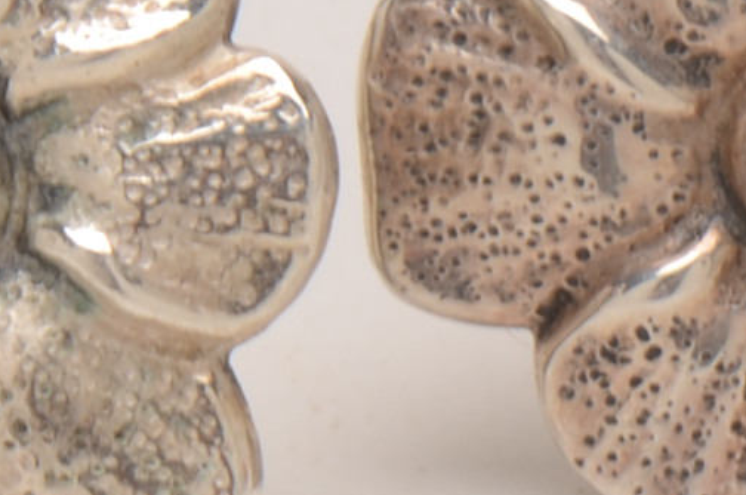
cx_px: 339
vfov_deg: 2.2
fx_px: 12895
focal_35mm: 623
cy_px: 173
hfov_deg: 3.3
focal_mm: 85
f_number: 29
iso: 100
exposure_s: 1/125
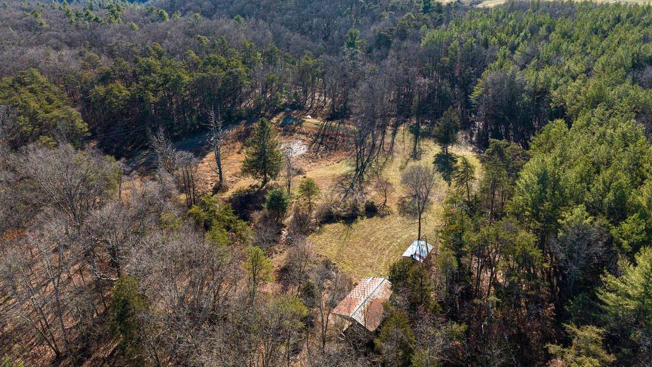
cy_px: 142
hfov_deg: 69.8
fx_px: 467
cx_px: 331
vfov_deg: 42.7
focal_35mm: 27
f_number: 2.8
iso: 410
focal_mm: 12.29
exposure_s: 1/2500
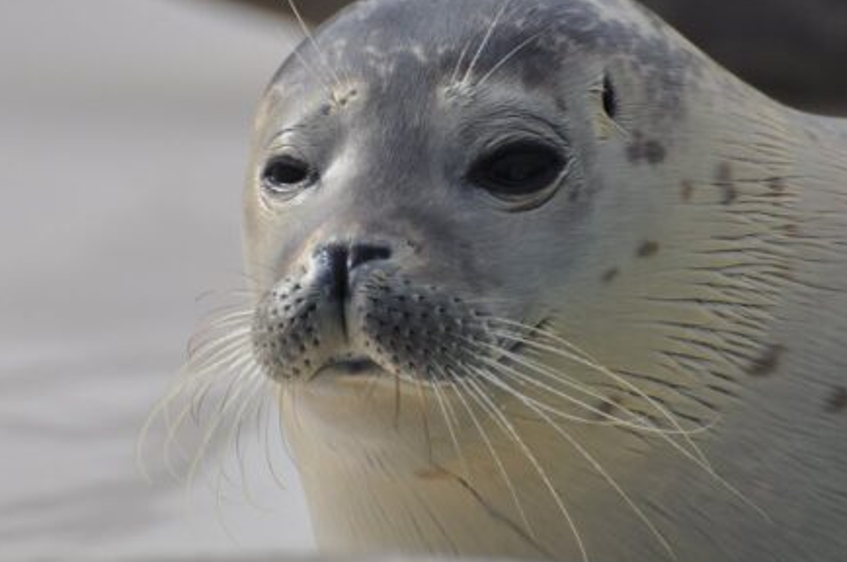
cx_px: 429
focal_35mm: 830
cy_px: 197
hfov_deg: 2.5
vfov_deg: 1.7
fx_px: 19499
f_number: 5.6
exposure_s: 1/1250
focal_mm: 300
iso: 400
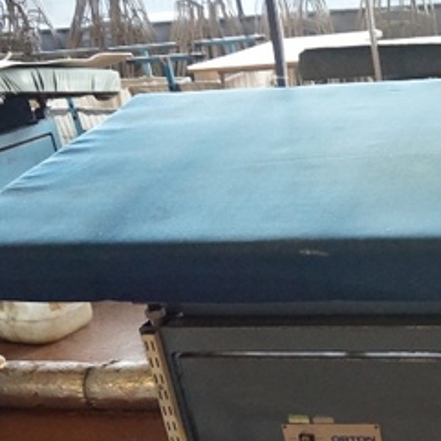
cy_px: 382
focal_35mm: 61
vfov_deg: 27.3
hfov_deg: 25.4
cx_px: 525
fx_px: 879
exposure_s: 1/20
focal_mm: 16
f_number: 3.5
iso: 3200
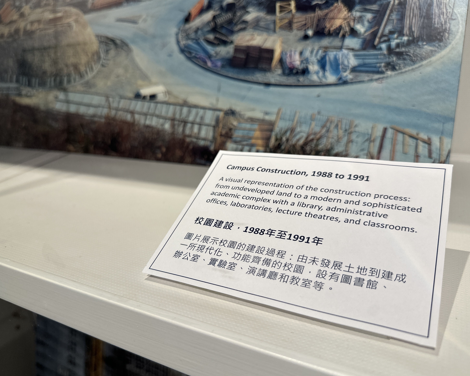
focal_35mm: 26
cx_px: 232
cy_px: 192
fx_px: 362
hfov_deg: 66.0
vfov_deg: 54.9
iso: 80
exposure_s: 1/100
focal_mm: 6.86
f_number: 1.78
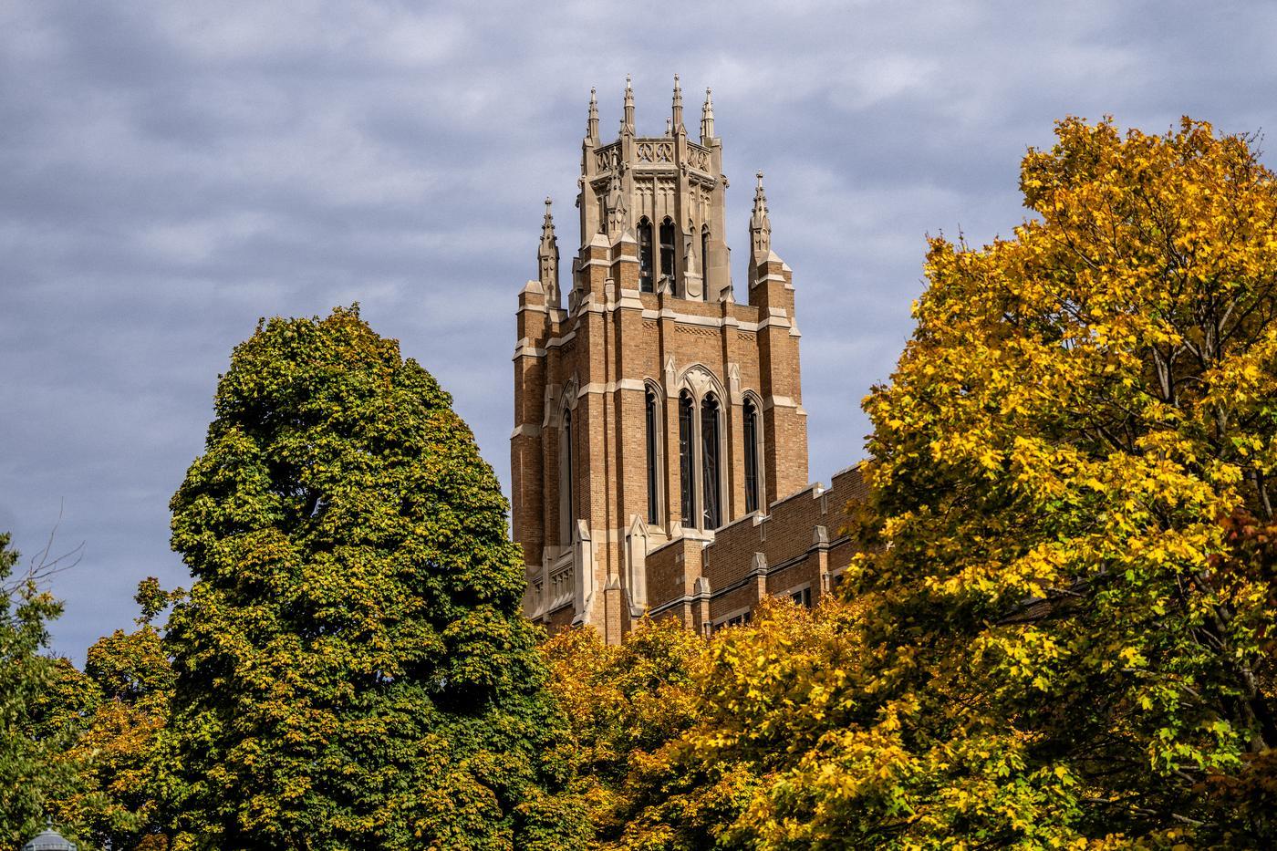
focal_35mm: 79
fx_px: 2802
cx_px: 638
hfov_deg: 25.7
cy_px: 426
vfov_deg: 17.3
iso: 100
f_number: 2.8
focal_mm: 79
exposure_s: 1/6400
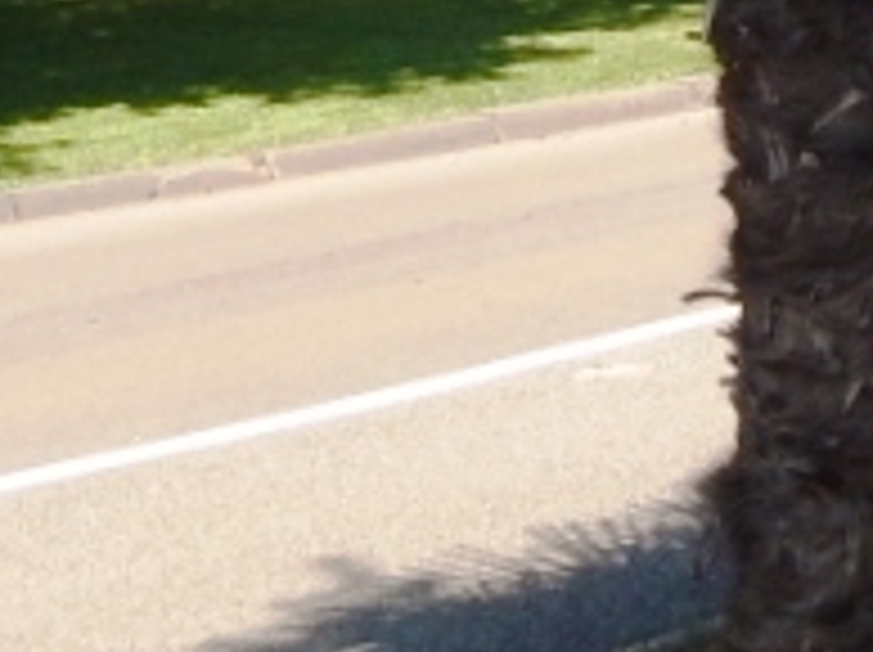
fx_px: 3325
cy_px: -468
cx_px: 1066
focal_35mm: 132
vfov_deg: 10.6
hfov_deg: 14.5
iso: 125
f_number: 3.1
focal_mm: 4.5
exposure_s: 1/800
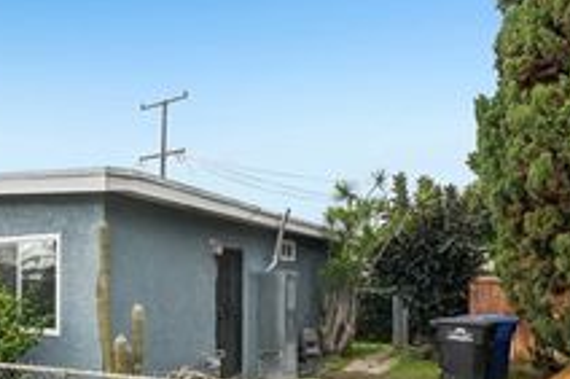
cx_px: 116
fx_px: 522
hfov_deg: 53.5
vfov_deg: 38.7
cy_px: 293
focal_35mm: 33
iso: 250
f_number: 22
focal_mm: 14
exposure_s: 1/30
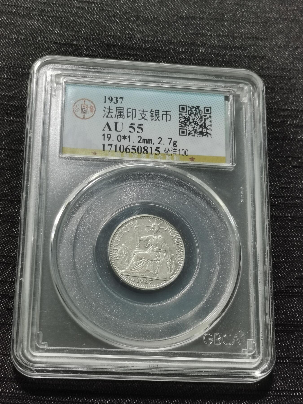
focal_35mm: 66
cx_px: 152
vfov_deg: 29.4
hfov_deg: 22.3
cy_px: 202
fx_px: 770
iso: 64
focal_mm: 5.58
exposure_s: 1/100
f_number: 1.8
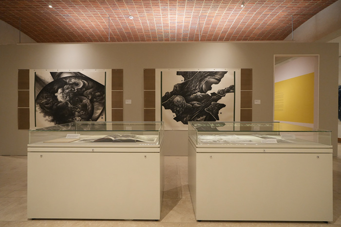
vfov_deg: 73.8
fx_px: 152
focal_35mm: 16
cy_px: 114
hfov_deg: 96.7
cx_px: 170
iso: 5000
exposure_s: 1/100
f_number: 4.5
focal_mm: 16
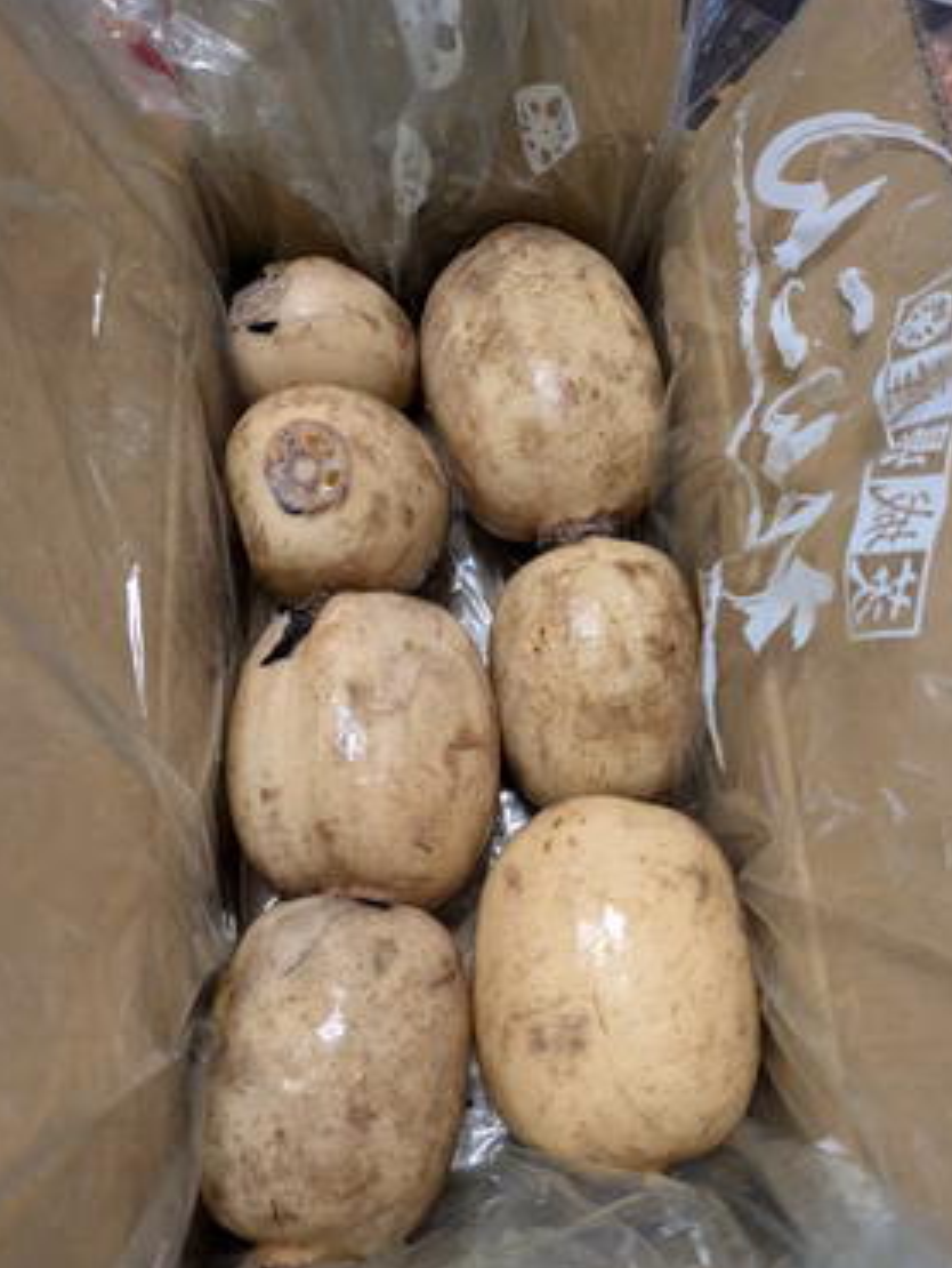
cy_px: 651
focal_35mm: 27
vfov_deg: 65.3
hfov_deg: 51.4
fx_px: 989
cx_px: 497
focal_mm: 5.43
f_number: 1.89
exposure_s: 1/33.3
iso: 432
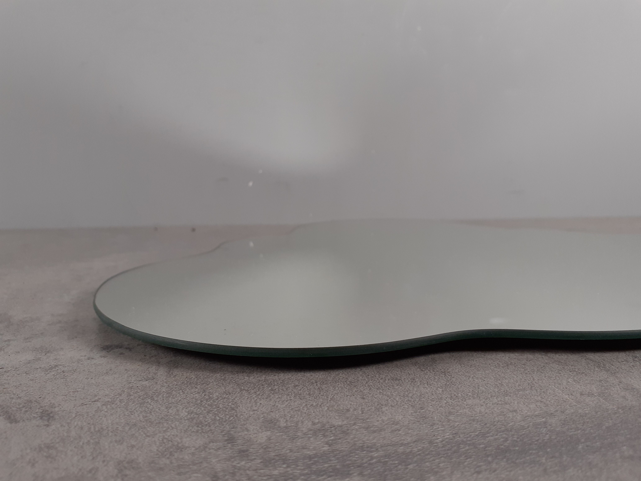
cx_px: 320
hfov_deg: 65.3
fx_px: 500
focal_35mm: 27
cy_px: 240
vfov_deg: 51.4
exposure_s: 1/100
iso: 50
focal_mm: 3.6
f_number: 1.9
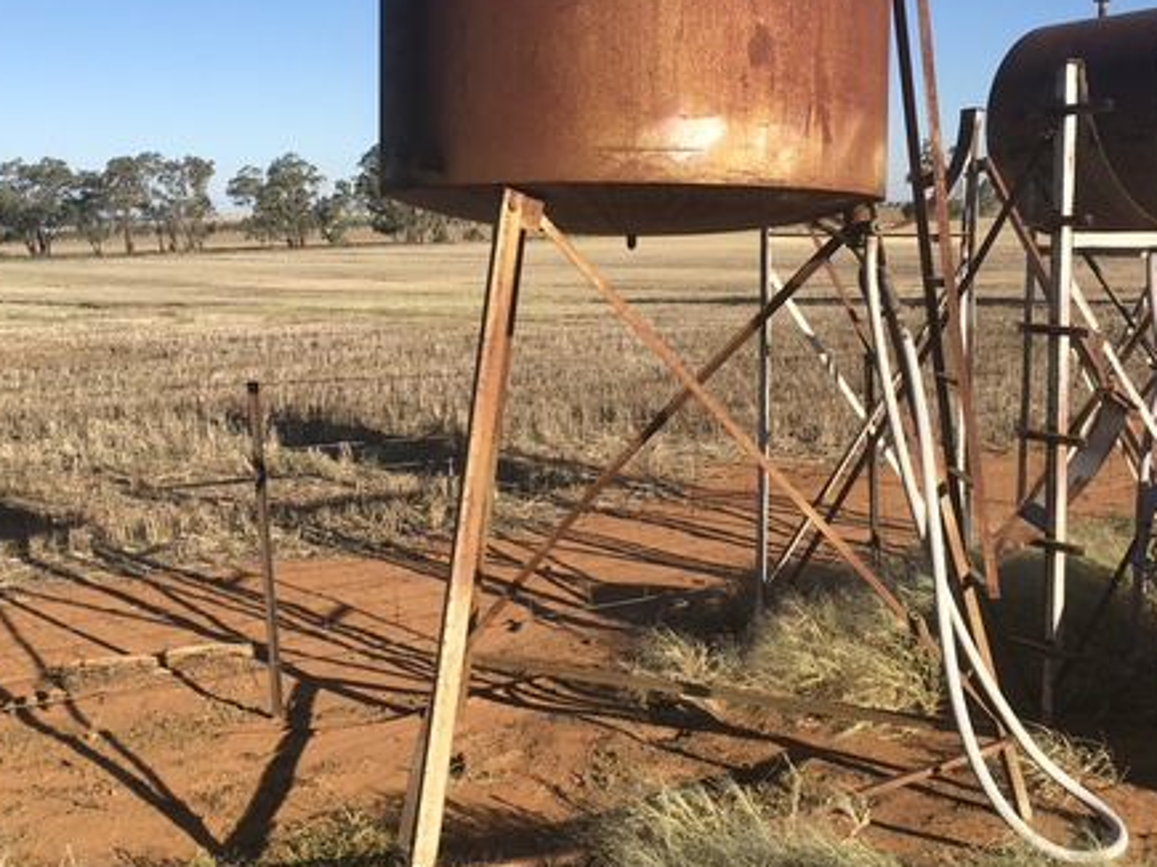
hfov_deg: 42.9
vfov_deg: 32.7
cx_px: 625
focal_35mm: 44
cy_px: 326
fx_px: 1470
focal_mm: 4.15
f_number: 2.2
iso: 25
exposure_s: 1/1451
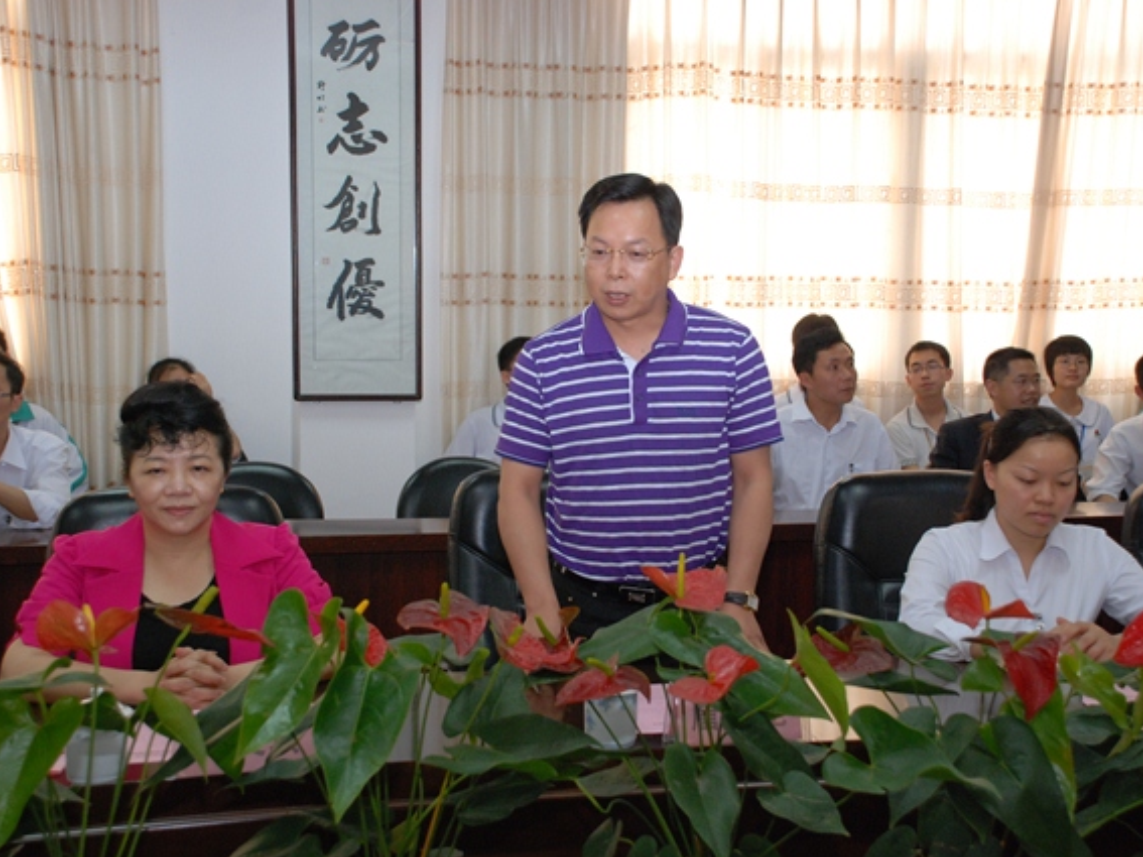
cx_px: 607
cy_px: 430
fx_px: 1669
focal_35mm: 51
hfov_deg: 37.8
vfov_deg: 28.8
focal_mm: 31
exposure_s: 1/60
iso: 640
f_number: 4.2
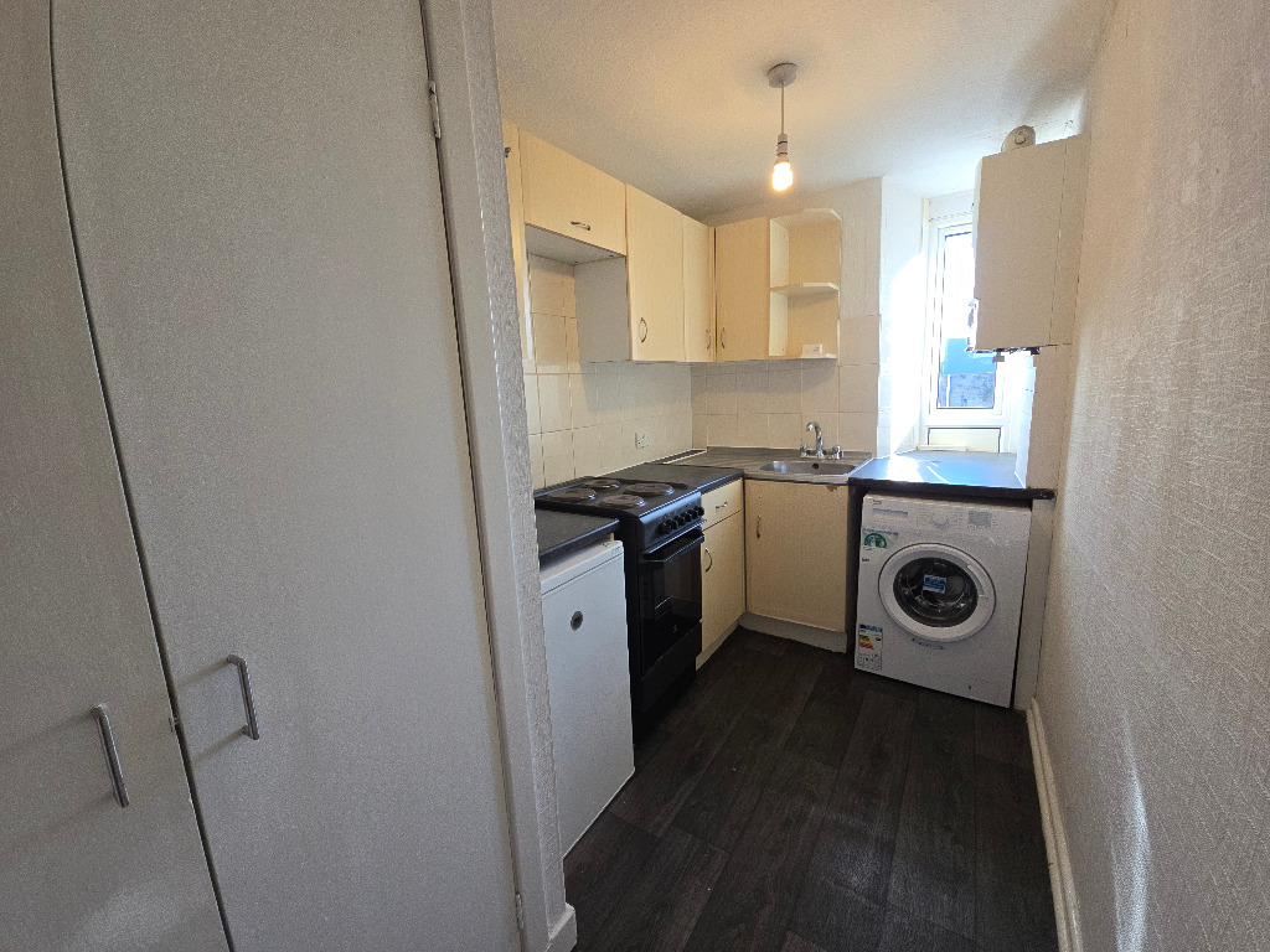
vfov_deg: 89.9
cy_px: 476
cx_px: 635
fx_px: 477
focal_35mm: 13
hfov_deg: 106.2
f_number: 2.2
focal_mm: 2.2
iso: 80
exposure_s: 1/100
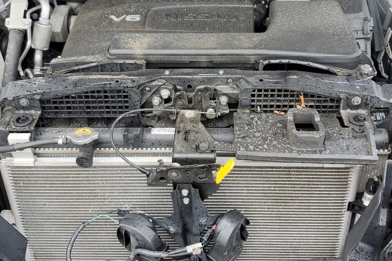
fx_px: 501
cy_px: 94
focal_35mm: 46
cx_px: 204
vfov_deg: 29.1
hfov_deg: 42.7
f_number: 1.5
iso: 50
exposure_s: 1/370
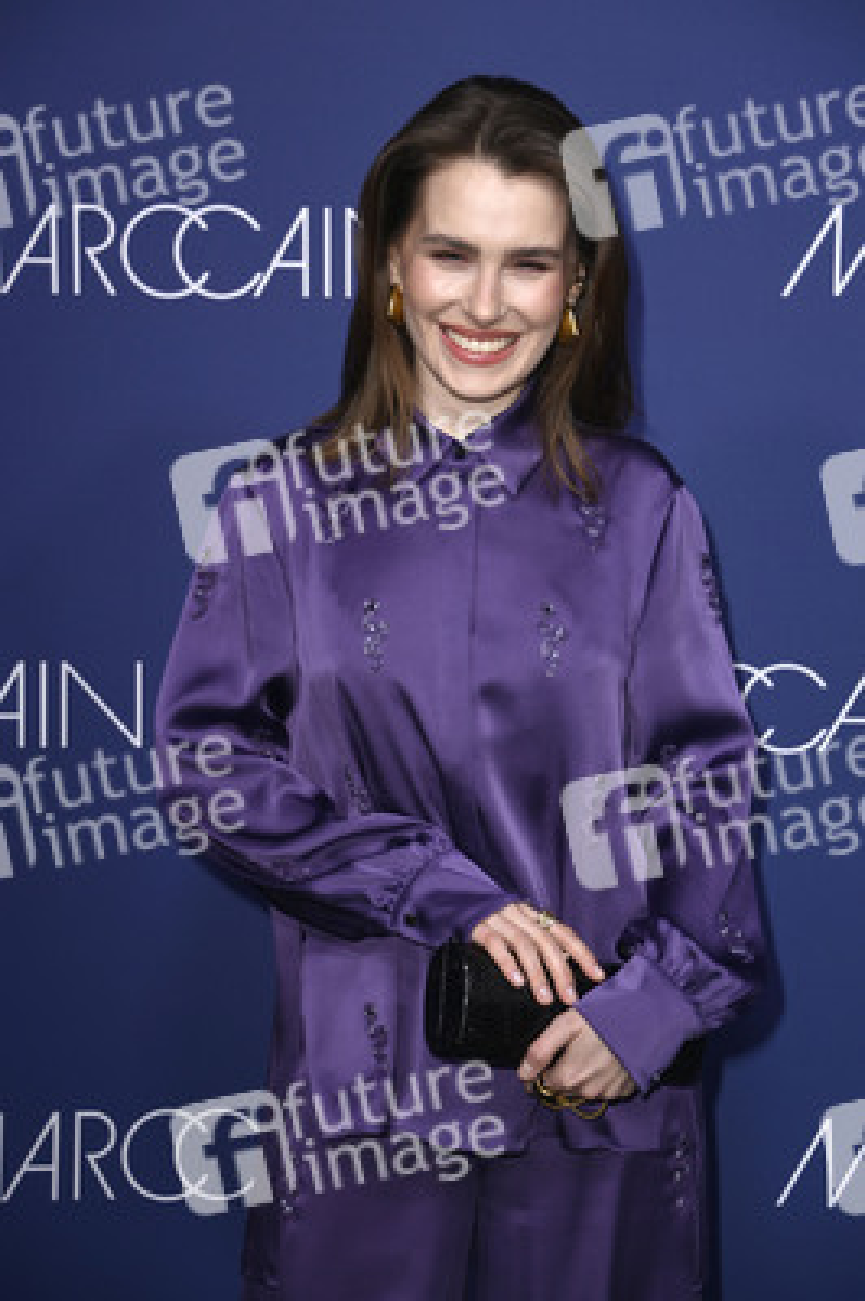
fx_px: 3610
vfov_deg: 20.4
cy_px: 650
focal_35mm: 100
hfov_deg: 13.7
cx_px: 432
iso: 640
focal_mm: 100
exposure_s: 1/250
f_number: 5.6
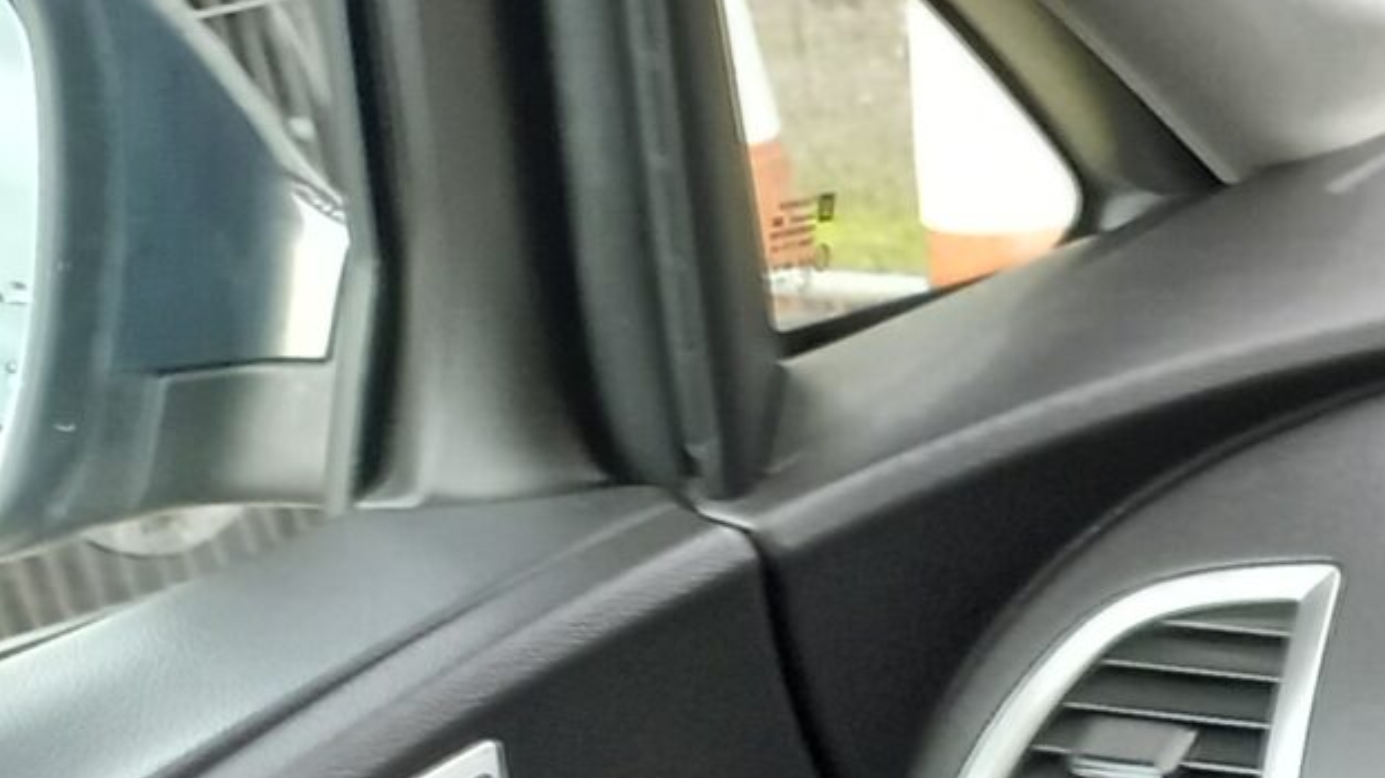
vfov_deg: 9.5
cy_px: 1956
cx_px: 2452
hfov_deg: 16.3
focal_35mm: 112
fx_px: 4112
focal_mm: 4.6
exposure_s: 1/30
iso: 200
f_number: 2
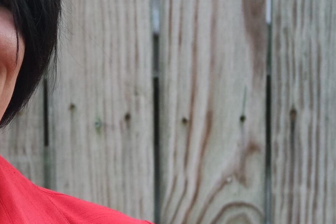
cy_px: 100
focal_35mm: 138
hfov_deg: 14.7
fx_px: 1288
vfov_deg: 9.9
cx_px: 23
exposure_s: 1/60
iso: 800
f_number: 4.5
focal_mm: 32
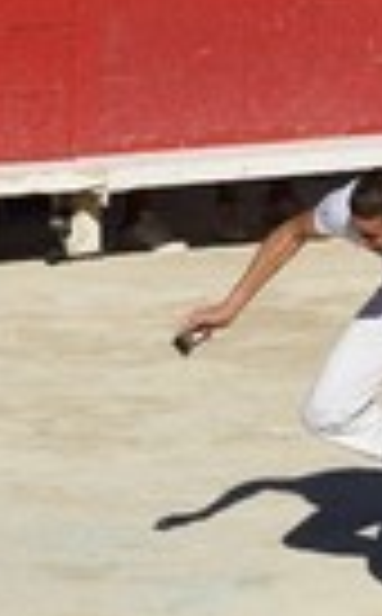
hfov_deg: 2.1
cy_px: 252
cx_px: 719
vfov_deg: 3.4
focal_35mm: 626
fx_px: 10483
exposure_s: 1/1250
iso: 400
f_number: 11
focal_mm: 200
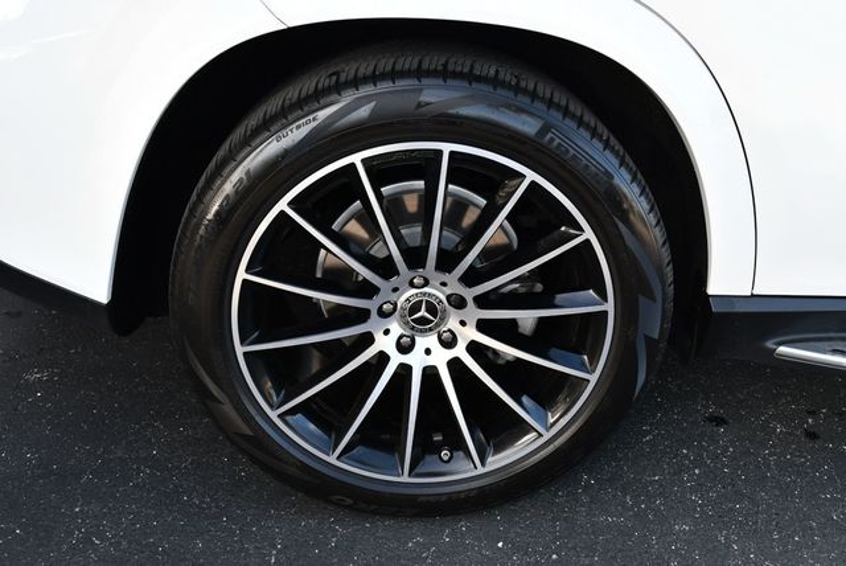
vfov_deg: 36.9
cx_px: 423
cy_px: 283
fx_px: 847
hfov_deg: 53.1
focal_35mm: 36
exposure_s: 1/250
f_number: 5.6
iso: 400
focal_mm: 18
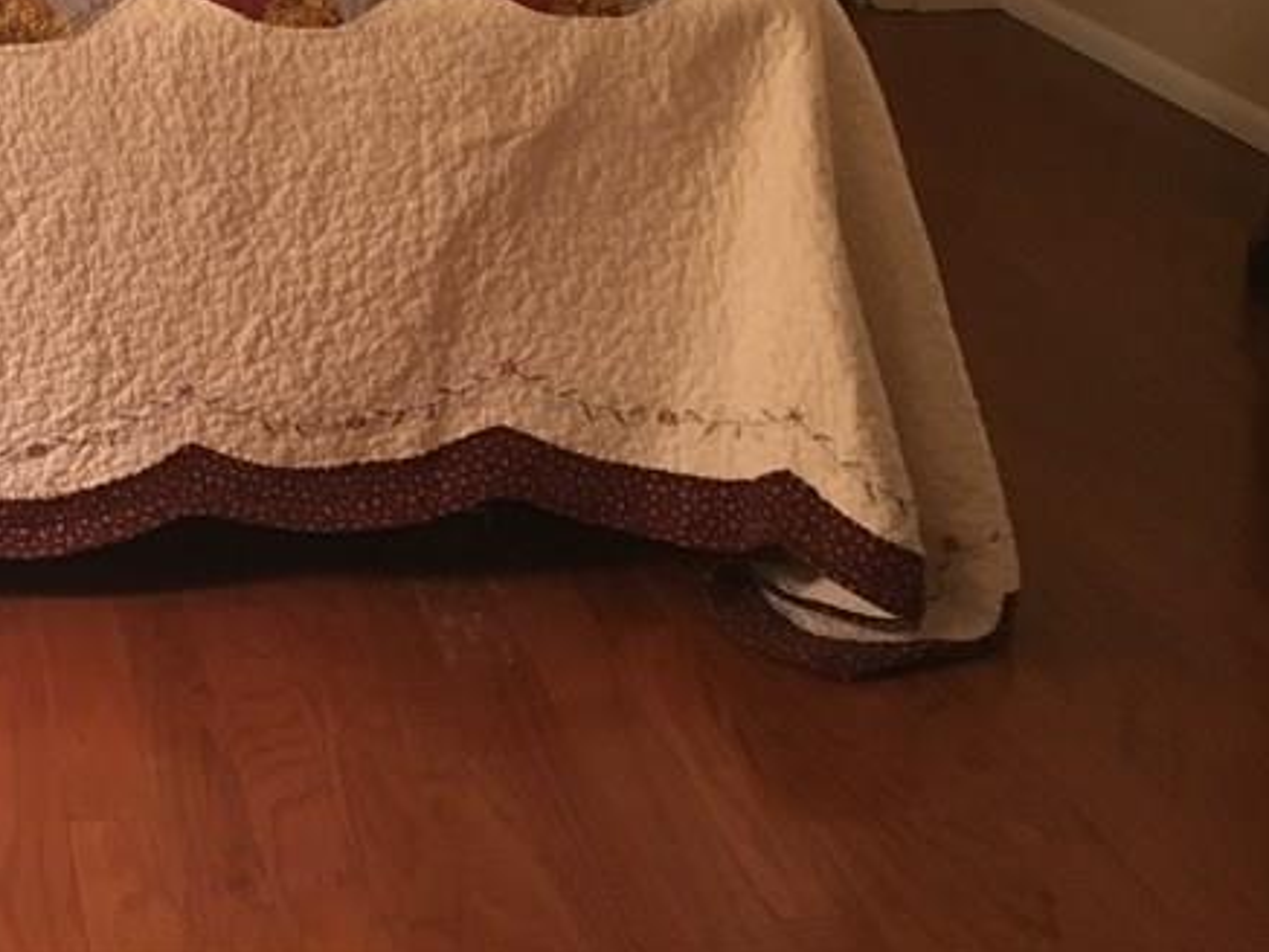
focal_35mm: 68
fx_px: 2494
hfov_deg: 26.8
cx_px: -26
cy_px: -154
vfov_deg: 20.4
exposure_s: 1/20
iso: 200
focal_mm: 4.15
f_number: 2.2
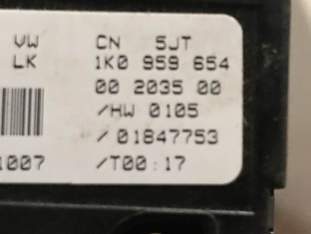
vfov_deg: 49.7
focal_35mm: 28
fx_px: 252
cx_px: 156
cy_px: 117
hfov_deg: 63.4
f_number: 1.8
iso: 100
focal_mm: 3.99
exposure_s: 1/5
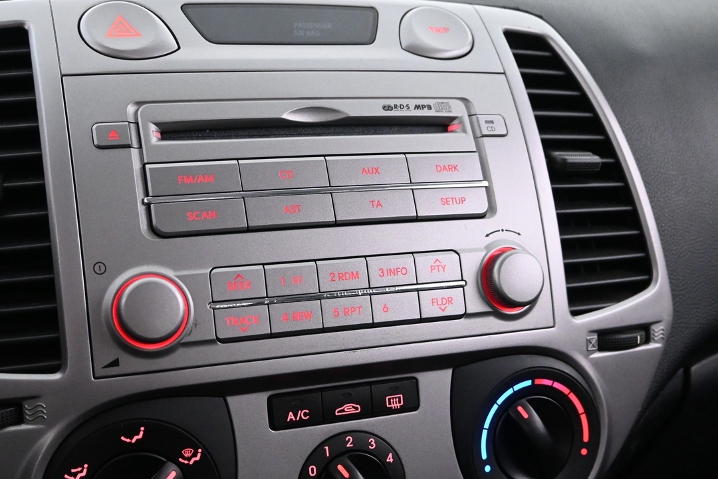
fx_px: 853
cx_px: 288
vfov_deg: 31.2
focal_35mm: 43
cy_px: 304
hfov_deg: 45.4
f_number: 3.8
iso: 3200
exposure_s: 1/40
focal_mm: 19
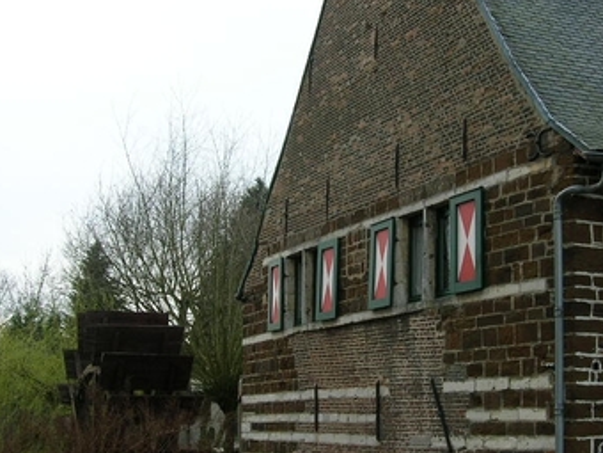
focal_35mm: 60
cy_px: 226
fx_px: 1045
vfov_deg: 24.4
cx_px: 360
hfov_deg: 32.1
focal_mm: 5.7
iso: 50
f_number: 4.9
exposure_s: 1/185
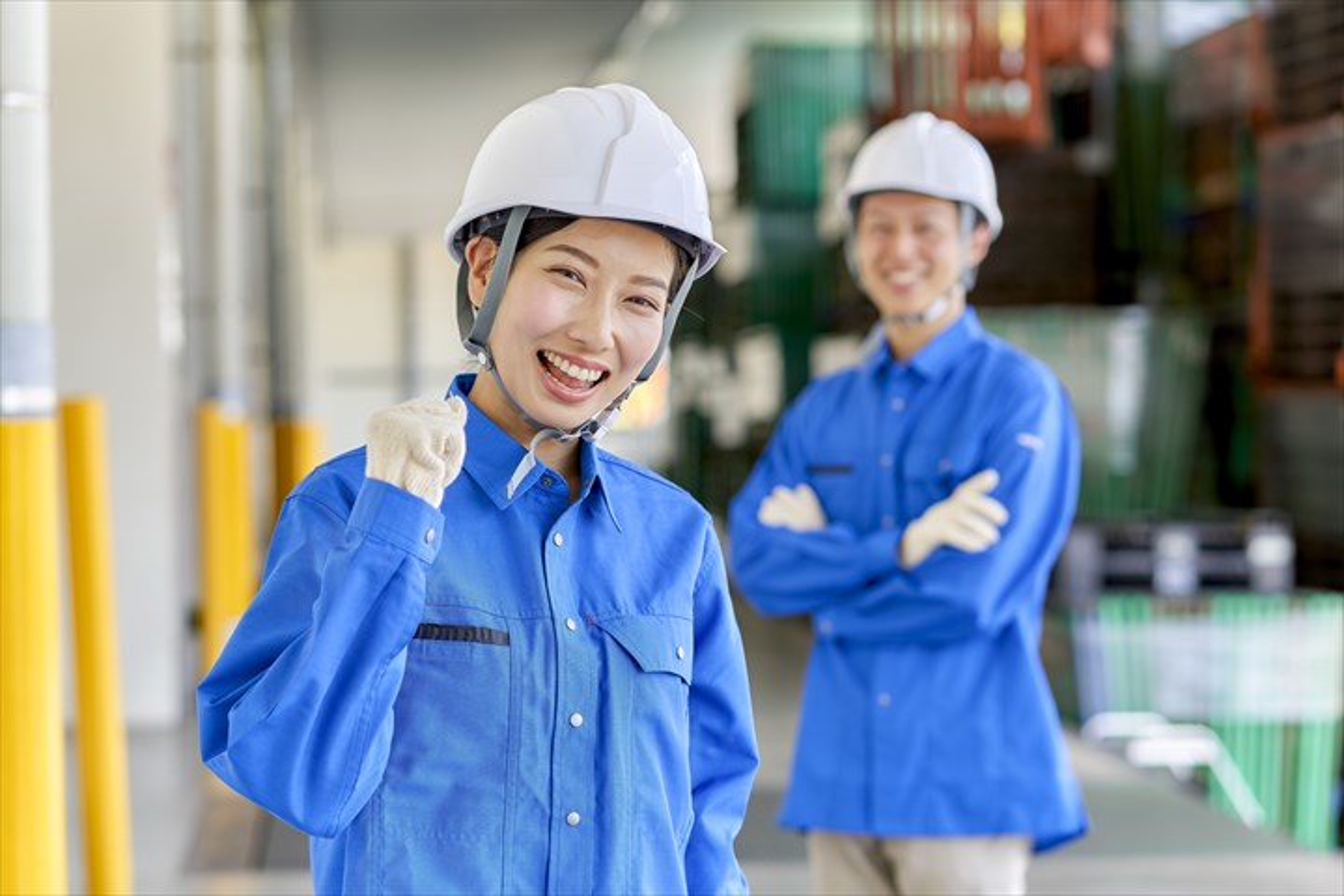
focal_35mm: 85
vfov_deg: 16.1
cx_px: 672
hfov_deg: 23.9
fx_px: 3173
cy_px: 448
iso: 200
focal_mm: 85
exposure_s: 1/250
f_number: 3.5
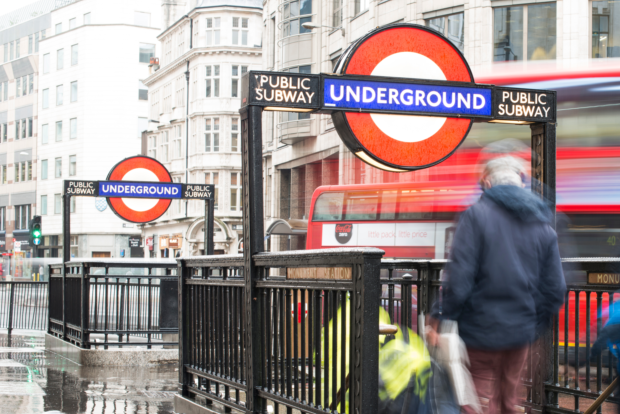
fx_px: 1309
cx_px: 413
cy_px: 286
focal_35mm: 76
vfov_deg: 17.9
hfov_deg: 26.5
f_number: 11
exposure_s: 1/1.25
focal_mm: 50
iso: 64
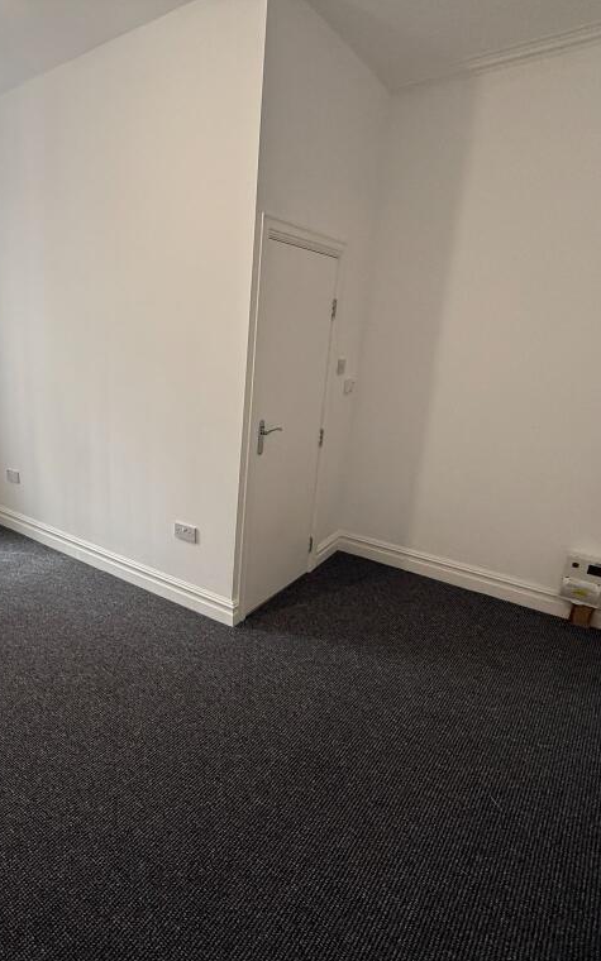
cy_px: 483
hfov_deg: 57.9
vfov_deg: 85.1
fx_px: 524
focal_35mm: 20
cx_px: 186
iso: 200
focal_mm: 2.22
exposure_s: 1/100
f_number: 2.2
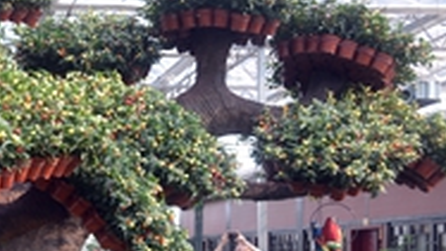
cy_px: 226
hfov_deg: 22.9
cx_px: -112
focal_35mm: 84
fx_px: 993
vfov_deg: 14.2
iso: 200
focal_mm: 20
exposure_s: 1/100
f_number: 5
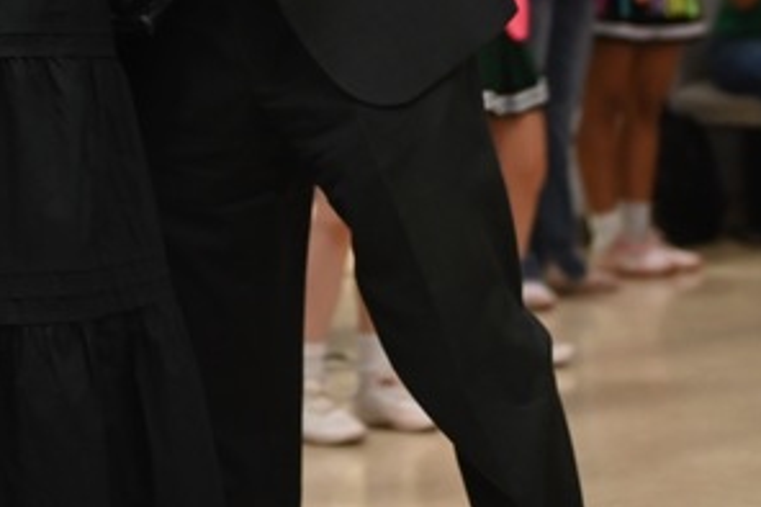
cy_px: -156
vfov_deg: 8.2
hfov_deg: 12.4
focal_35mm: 166
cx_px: 234
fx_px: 3507
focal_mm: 48
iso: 1600
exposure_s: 1/160
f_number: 2.8
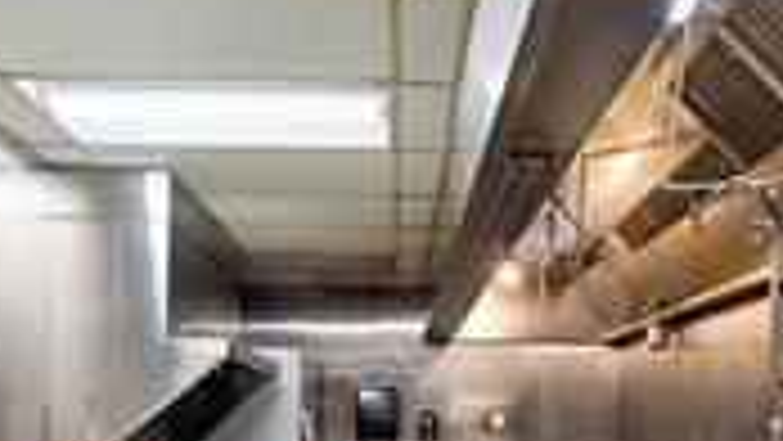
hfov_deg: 53.9
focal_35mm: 37
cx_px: 432
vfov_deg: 29.9
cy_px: 441
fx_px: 768
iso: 100
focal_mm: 16
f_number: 7.1
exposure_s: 1/3
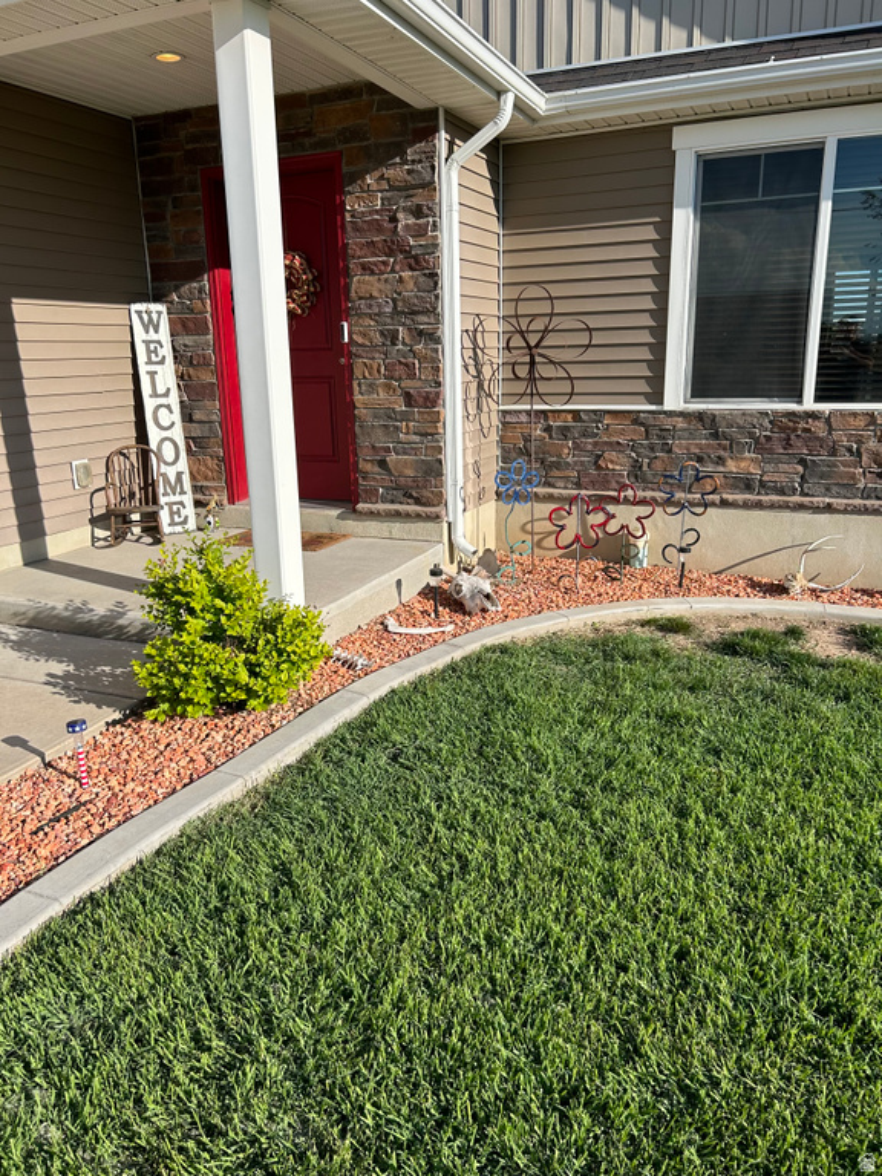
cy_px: 588
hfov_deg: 53.1
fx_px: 883
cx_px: 441
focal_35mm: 26
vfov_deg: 67.3
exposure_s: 1/3356
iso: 50
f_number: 1.5
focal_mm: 5.7
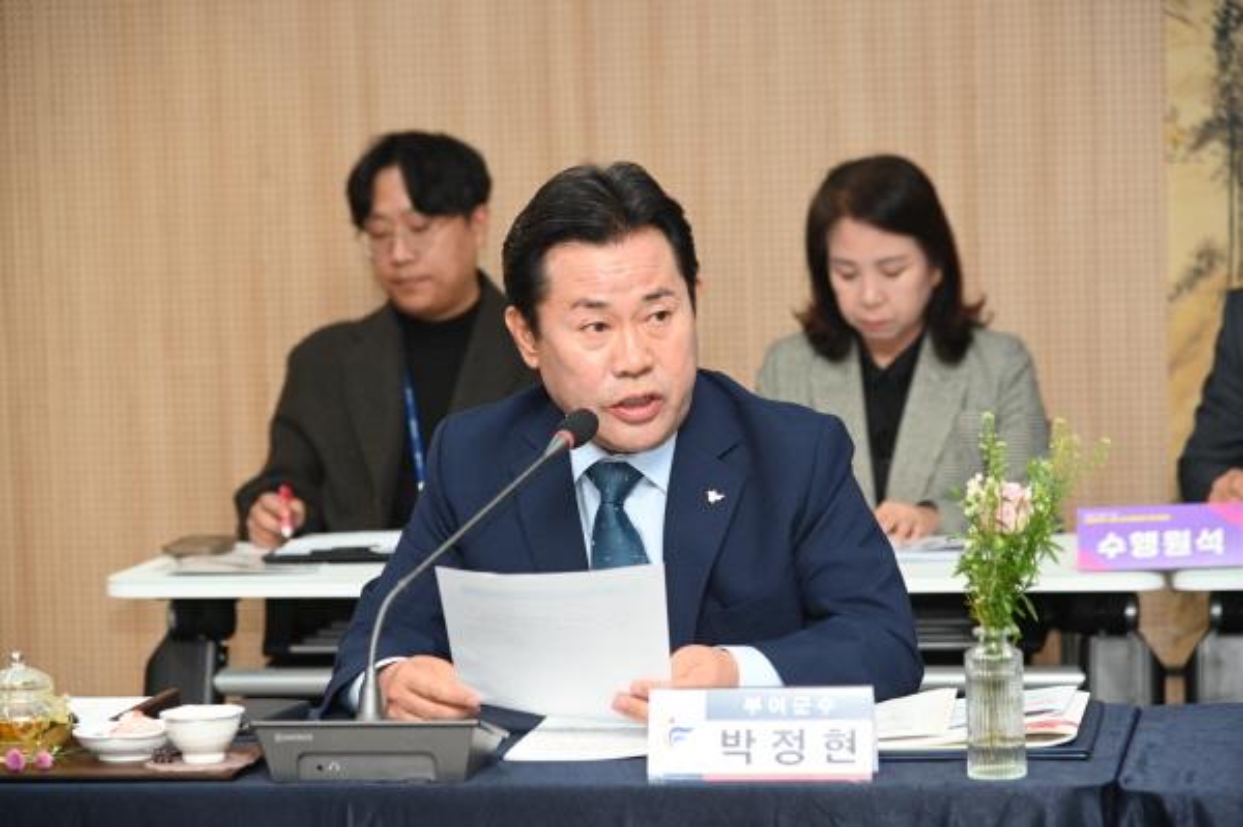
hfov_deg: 17.1
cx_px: 622
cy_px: 414
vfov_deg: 11.4
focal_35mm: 120
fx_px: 4140
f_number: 4
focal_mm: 120
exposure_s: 1/200
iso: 1600
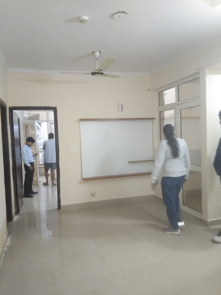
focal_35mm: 30
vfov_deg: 60.0
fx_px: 255
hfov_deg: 46.8
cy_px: 148
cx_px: 110
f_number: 2.2
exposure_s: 1/16
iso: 790
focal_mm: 3.65
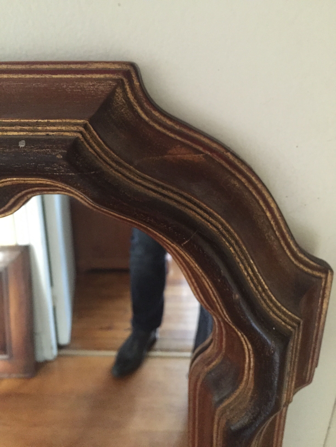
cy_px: 224
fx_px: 375
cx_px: 168
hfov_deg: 48.2
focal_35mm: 29
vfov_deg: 61.7
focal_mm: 4.15
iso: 400
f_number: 2.2
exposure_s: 1/15
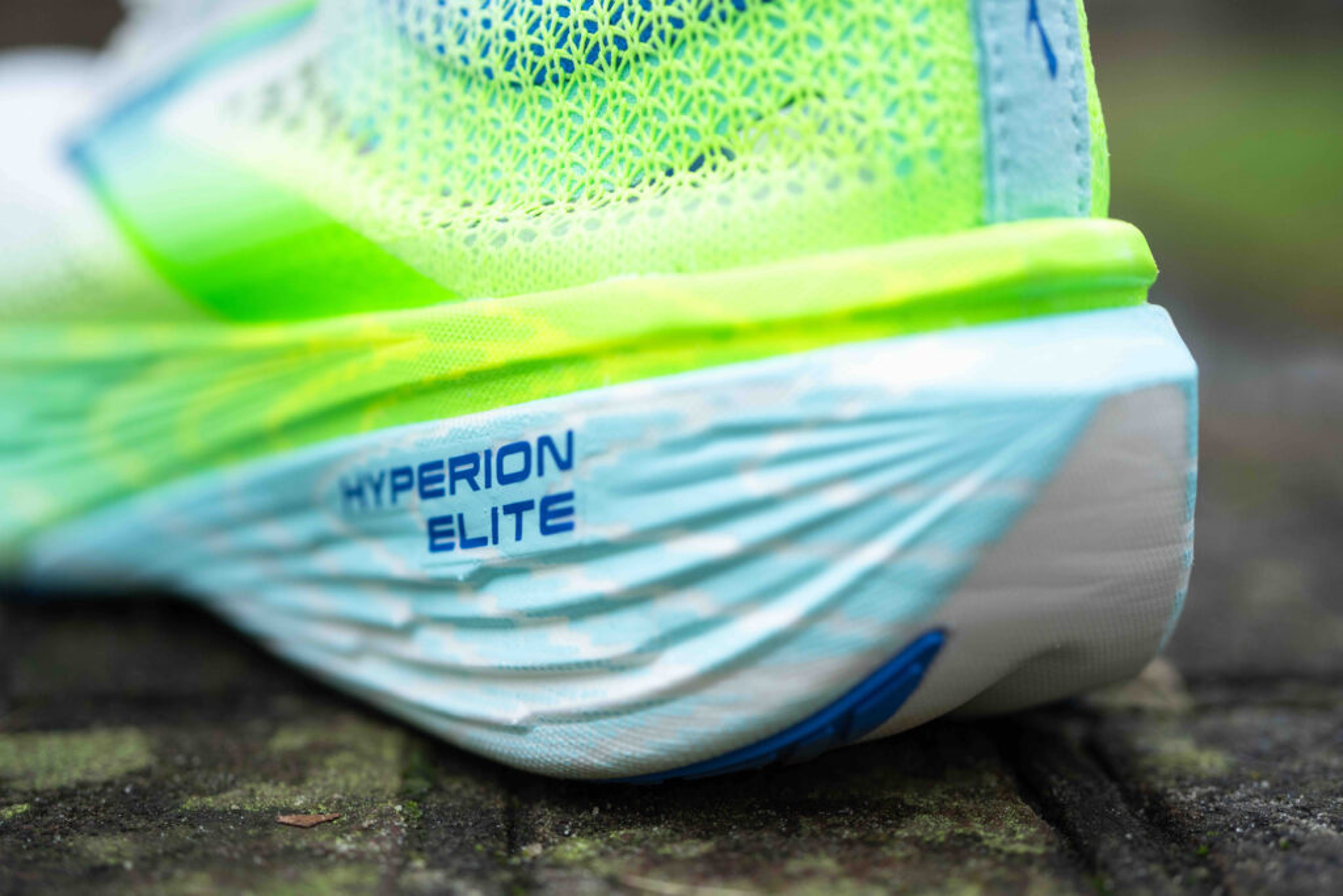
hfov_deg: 39.6
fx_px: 1865
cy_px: 448
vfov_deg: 27.0
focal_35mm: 50
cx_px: 672
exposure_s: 1/400
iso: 800
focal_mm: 50
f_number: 2.8
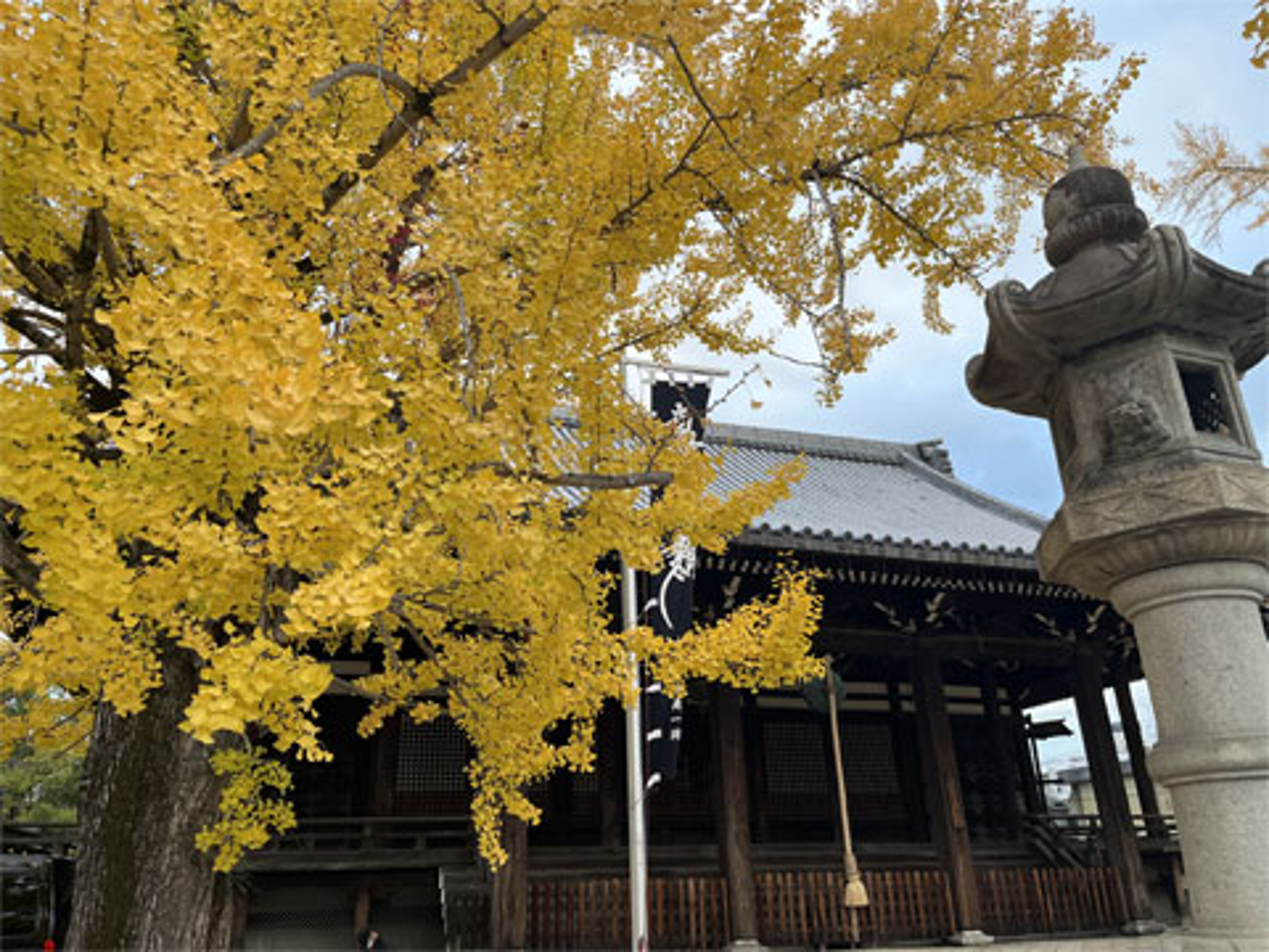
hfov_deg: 67.3
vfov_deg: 53.1
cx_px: 634
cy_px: 476
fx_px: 953
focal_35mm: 26
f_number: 1.6
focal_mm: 5.1
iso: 40
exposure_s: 1/154
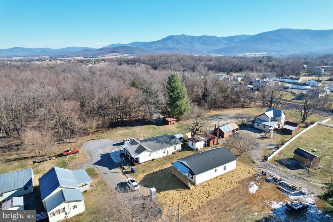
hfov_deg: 78.6
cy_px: 111
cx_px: 166
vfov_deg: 57.2
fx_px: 204
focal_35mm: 22
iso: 110
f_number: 2.8
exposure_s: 1/1250
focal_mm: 8.38
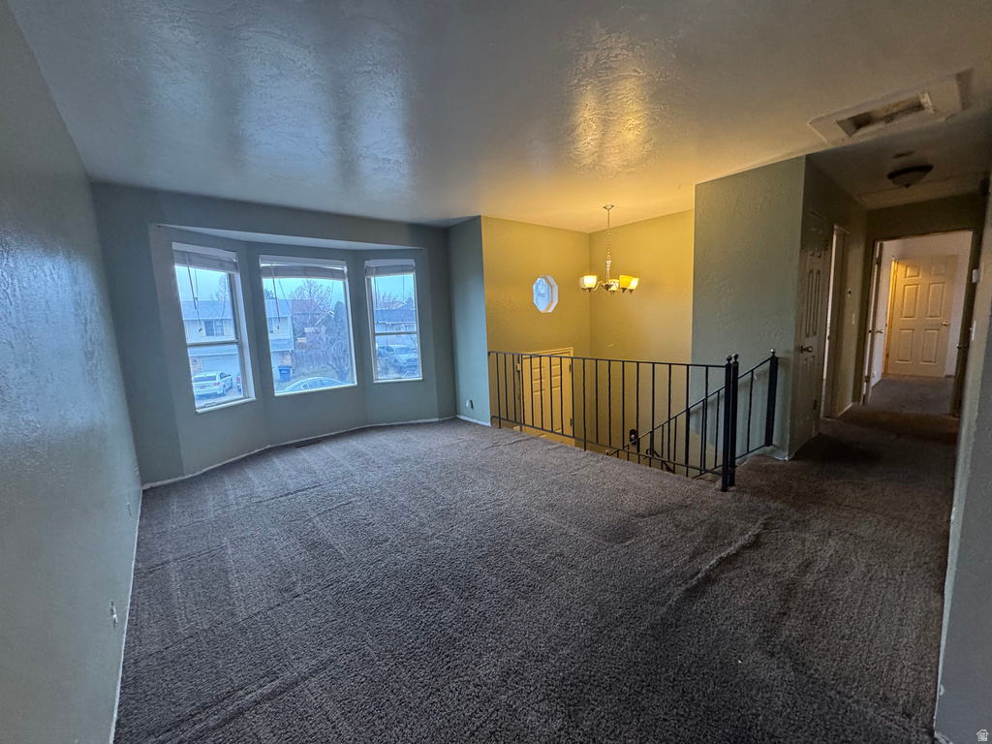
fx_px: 401
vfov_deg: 85.7
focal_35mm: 14
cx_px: 496
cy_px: 372
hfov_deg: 102.1
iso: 400
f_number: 2.2
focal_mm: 2.22
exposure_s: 1/60
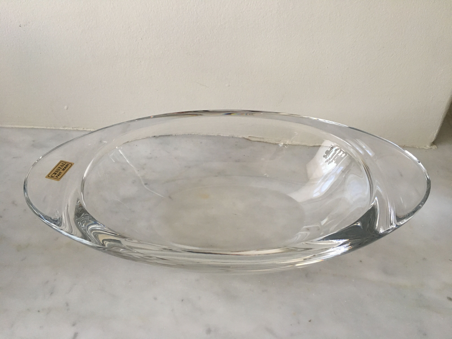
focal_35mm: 29
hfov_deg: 61.7
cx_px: 226
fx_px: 379
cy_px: 170
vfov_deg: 48.2
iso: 160
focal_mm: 4.15
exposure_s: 1/33
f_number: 2.2
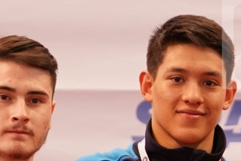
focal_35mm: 534
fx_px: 3577
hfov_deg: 3.9
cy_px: 220
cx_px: 268
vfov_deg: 2.6
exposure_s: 1/160
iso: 640
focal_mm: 96
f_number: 2.8
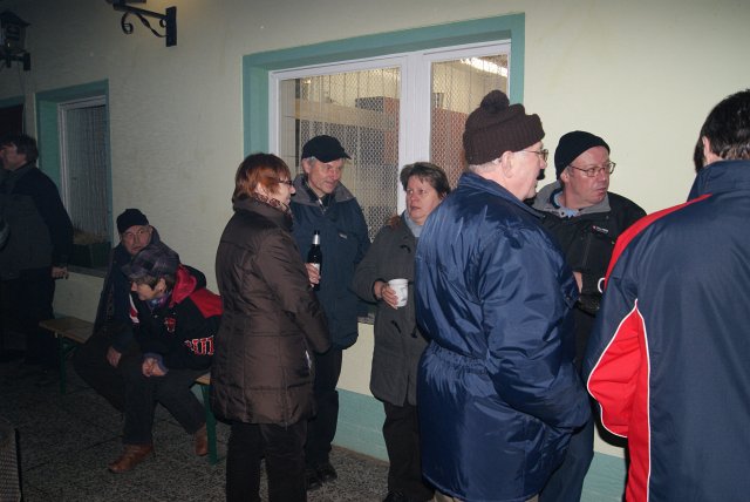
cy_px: 251
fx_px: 563
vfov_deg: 48.0
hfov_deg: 67.3
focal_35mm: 27
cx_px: 375
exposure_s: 1/60
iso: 400
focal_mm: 18
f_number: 5.6
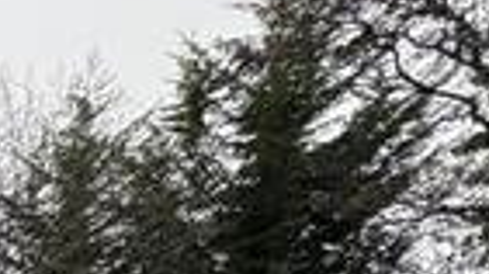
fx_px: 1257
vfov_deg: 9.2
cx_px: -822
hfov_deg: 13.0
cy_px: 888
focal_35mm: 97
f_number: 2.2
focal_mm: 2.22
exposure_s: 1/99
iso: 80
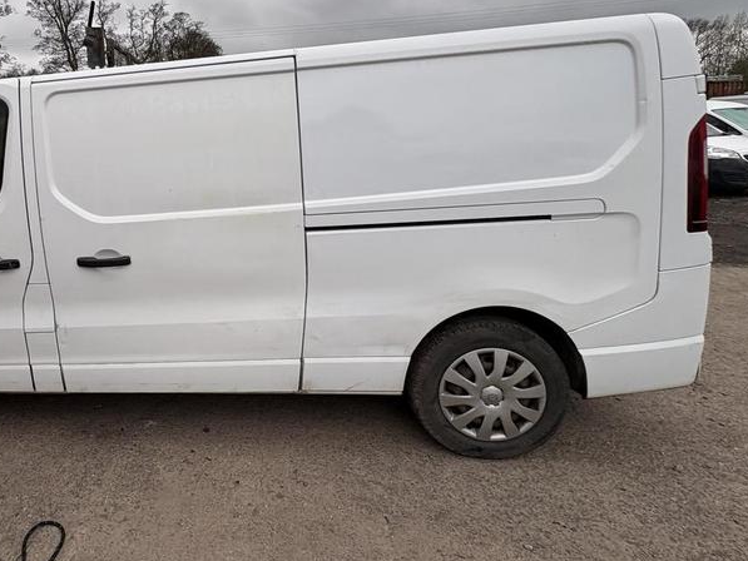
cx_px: 203
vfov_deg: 62.1
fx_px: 454
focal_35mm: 21
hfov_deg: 74.3
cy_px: 193
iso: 40
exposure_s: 1/244
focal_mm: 2.22
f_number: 2.2
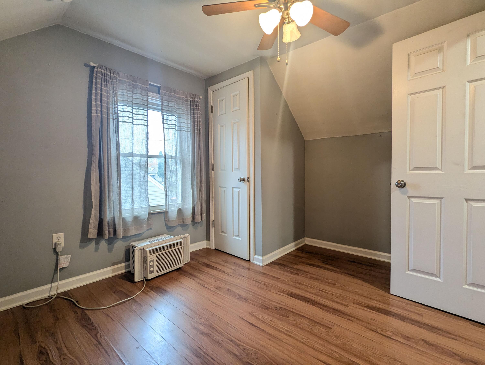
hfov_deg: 94.4
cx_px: 242
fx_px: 224
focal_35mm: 16
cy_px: 182
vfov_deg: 78.2
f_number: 2.2
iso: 166
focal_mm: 2.35
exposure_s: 1/60
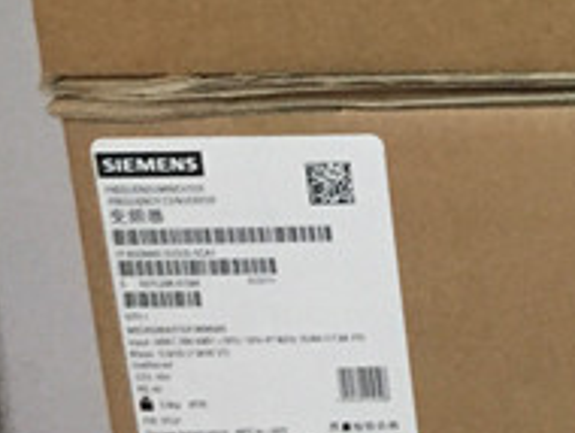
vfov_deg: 12.0
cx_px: 1177
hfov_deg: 13.6
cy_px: -18
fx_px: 2029
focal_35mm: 122
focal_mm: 4.15
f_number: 2.2
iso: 250
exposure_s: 1/20
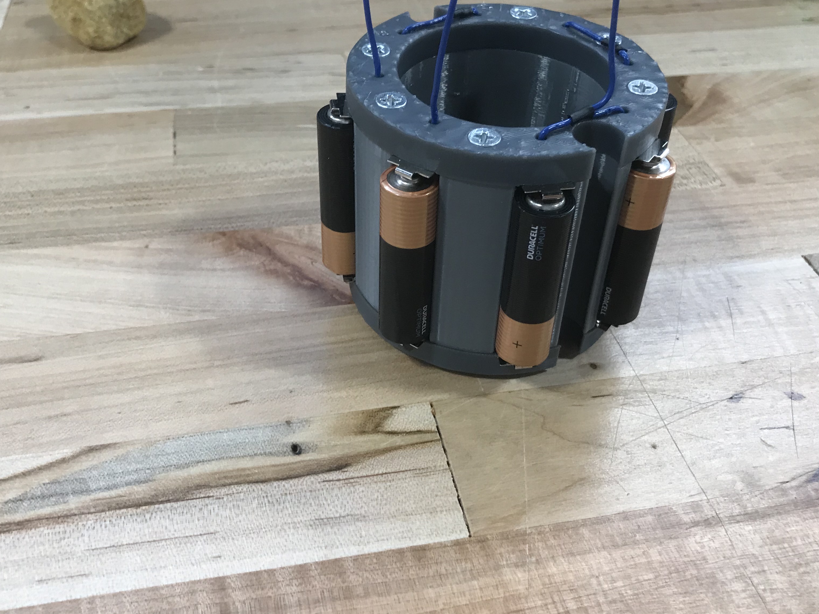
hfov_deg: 50.1
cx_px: 426
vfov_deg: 38.6
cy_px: 272
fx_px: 875
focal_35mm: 37
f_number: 1.8
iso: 25
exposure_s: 1/40
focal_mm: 3.99
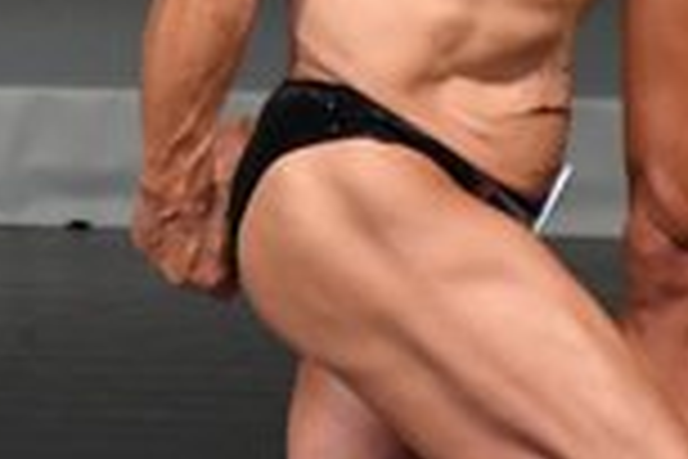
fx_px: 36308
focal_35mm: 1900
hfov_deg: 1.1
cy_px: 184
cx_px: -416
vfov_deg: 0.7
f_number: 5.6
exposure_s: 1/400
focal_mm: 250
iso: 4000
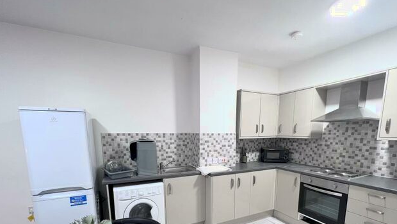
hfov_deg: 99.4
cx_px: 200
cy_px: 161
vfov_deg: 64.1
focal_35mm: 16
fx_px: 168
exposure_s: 1/50
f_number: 1.8
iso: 125
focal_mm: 1.57
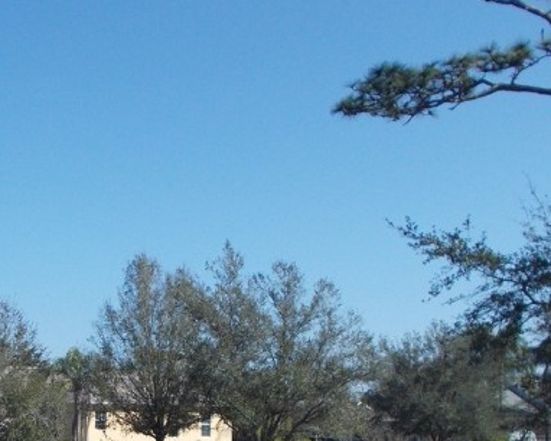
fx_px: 1109
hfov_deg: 27.2
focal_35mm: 68
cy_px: 411
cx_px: 84
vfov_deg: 21.9
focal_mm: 4.6
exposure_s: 1/160
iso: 80
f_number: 8
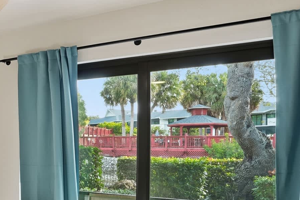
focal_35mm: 41
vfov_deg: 32.1
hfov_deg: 39.8
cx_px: -19
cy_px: 148
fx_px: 342
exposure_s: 1/60
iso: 400
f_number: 9
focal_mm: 16
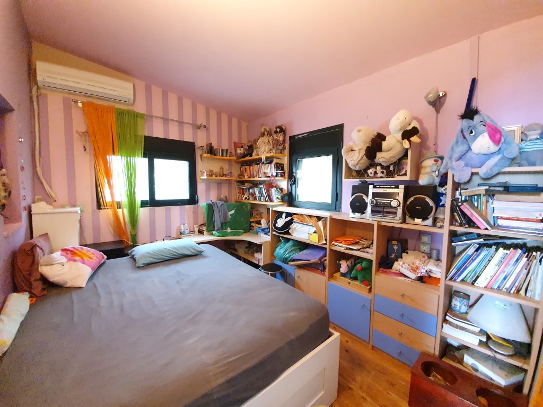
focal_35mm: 13
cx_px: 272
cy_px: 204
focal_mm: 1.8
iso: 1000
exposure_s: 1/10
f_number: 2.2
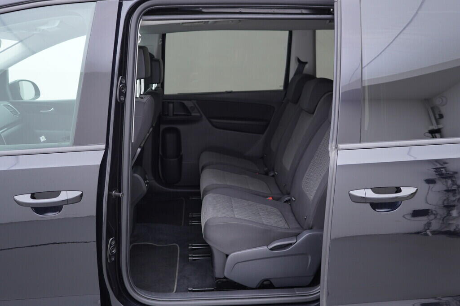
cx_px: 230
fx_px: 460
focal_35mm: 36
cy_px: 153
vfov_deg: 36.9
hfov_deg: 53.1
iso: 160
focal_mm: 24
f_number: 2.8
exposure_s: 1/40
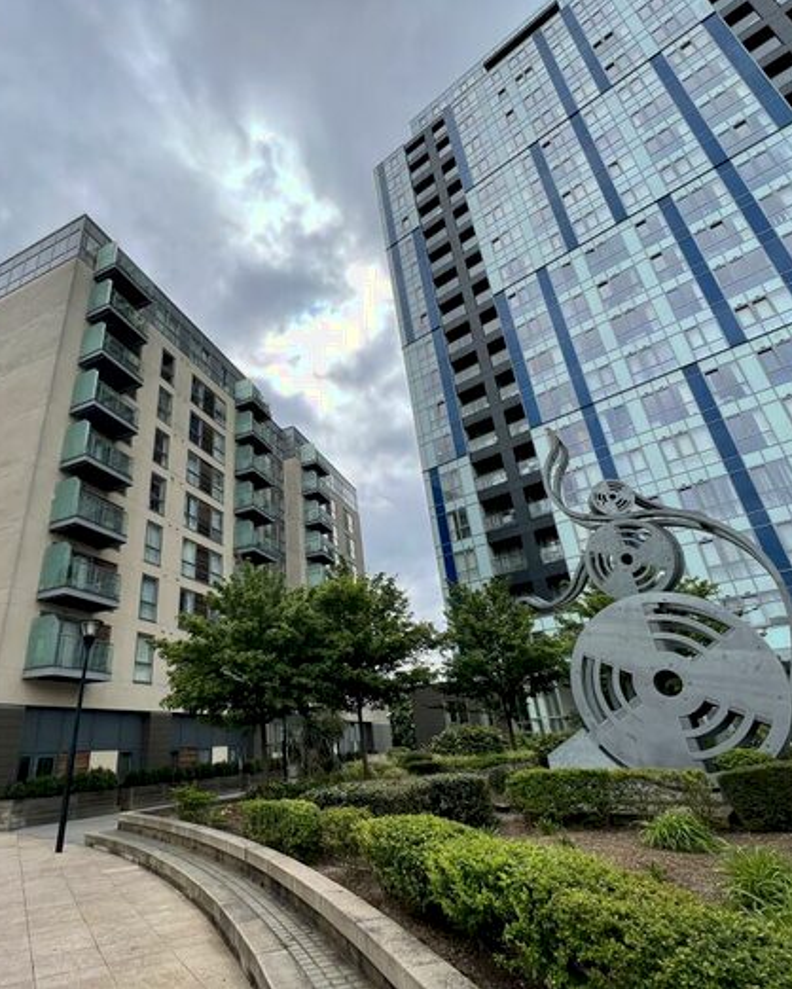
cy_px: 494
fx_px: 498
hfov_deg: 75.9
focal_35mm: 17
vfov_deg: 89.6
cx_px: 307
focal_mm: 1.57
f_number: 1.8
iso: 32
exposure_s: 1/1167
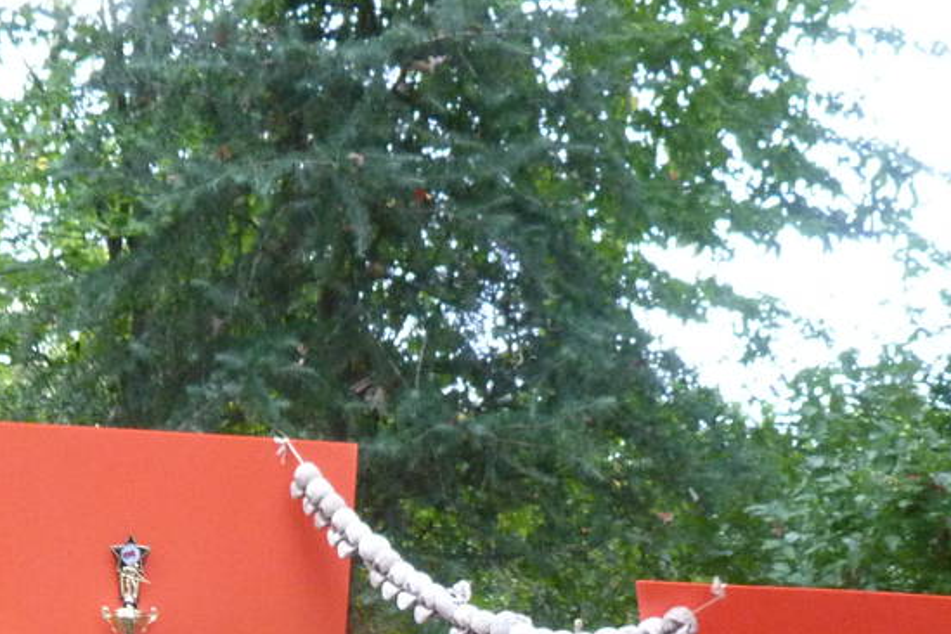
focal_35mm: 106
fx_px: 2800
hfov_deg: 19.1
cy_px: 984
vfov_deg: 12.2
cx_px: 178
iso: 400
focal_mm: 6.3
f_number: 3.1
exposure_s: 1/60
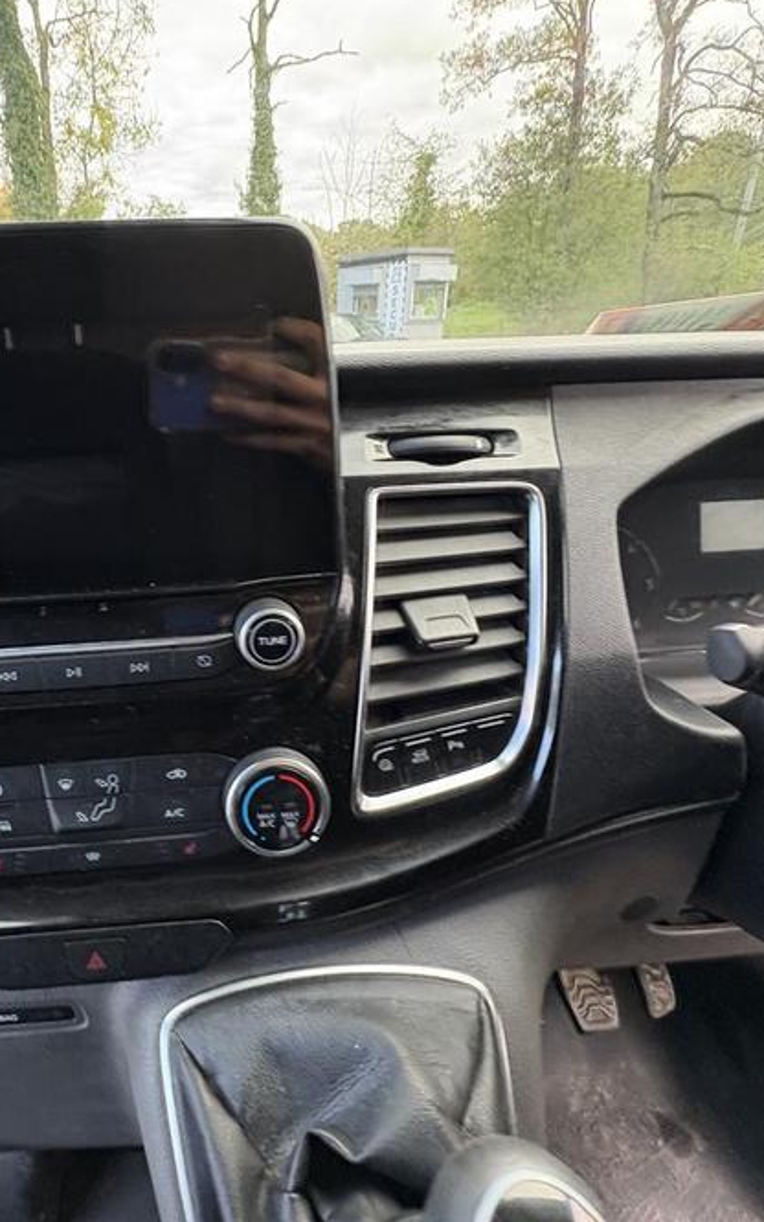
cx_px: 219
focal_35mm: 20
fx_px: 666
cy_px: 606
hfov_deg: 57.5
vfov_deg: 85.0
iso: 400
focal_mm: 2.22
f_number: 2.2
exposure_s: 1/60
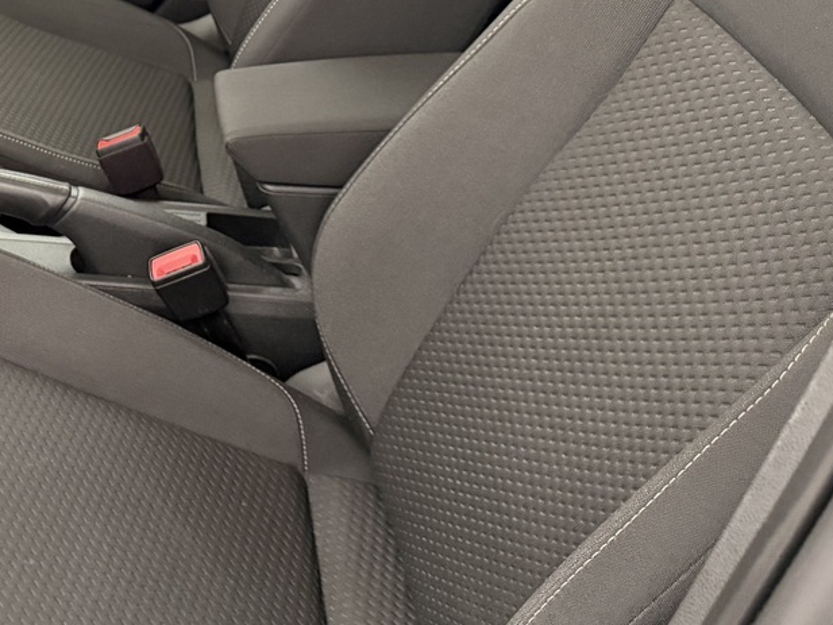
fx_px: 1348
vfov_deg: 25.7
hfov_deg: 31.2
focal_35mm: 56
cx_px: -43
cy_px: 124
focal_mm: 6.76
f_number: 1.78
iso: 640
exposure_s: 1/33
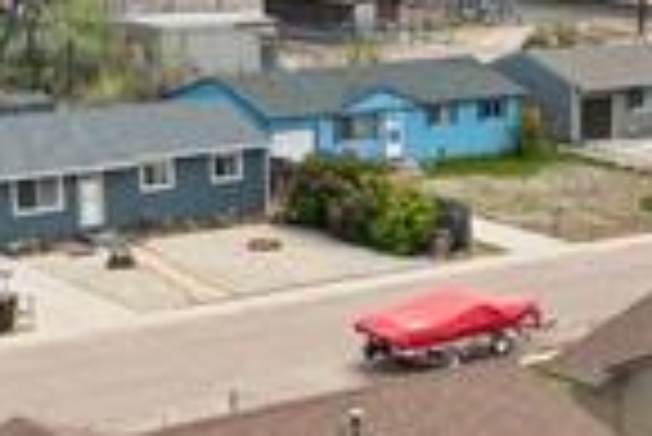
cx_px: 450
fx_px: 1994
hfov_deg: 18.5
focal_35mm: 110
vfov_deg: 12.4
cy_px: 414
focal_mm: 12.29
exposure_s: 1/1000
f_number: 2.8
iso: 250
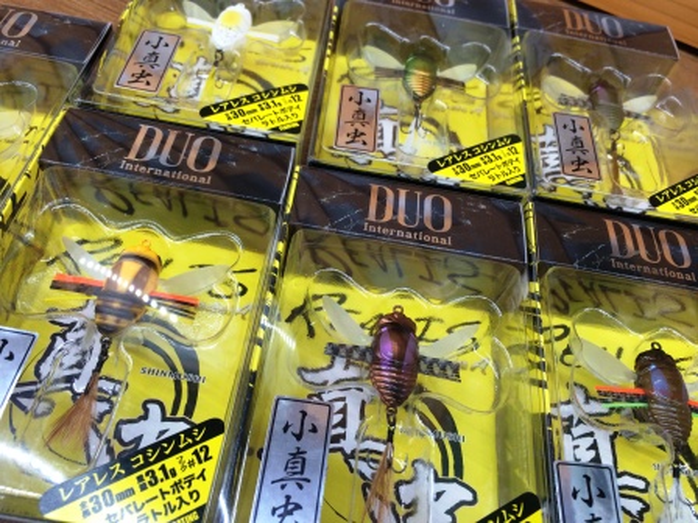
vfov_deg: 46.8
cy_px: 262
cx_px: 349
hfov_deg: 60.0
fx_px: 605
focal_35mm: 30
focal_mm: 4.12
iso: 50
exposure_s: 1/50
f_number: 2.2
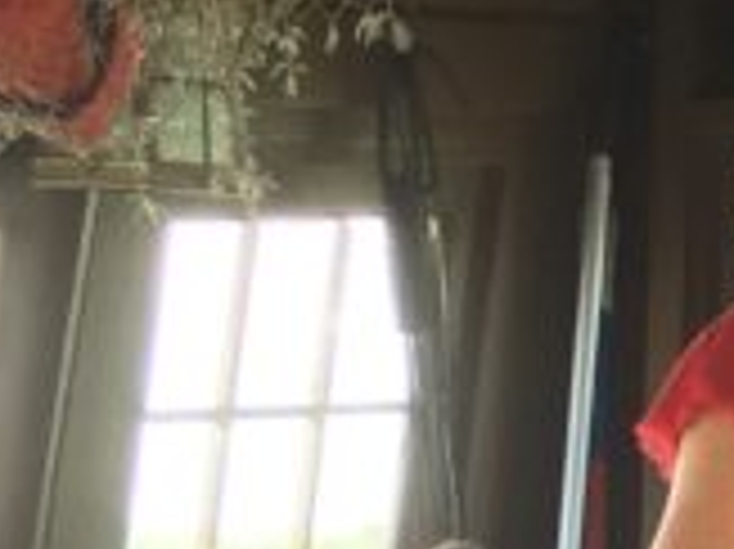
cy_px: 1431
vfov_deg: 7.5
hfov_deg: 10.1
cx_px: 1441
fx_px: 3856
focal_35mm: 182
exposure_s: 1/40
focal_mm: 4.15
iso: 25
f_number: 2.2
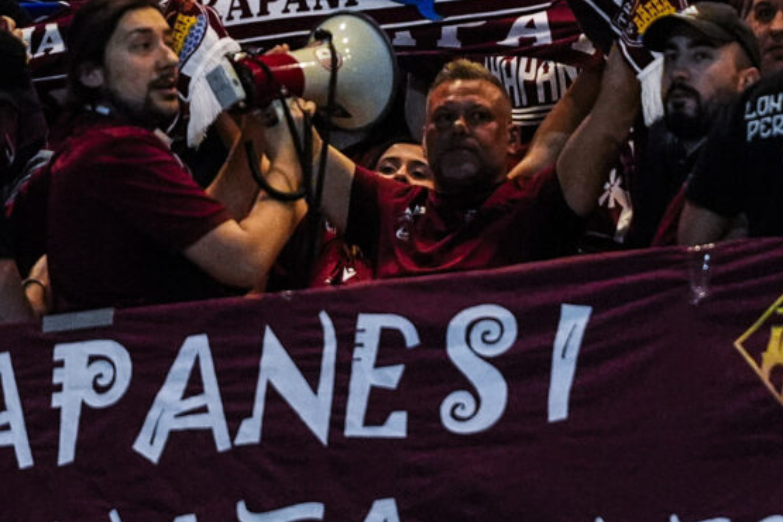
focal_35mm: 923
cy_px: -202
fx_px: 20074
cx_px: 292
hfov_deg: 2.2
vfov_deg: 1.5
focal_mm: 200
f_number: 2.8
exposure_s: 1/250
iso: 4000
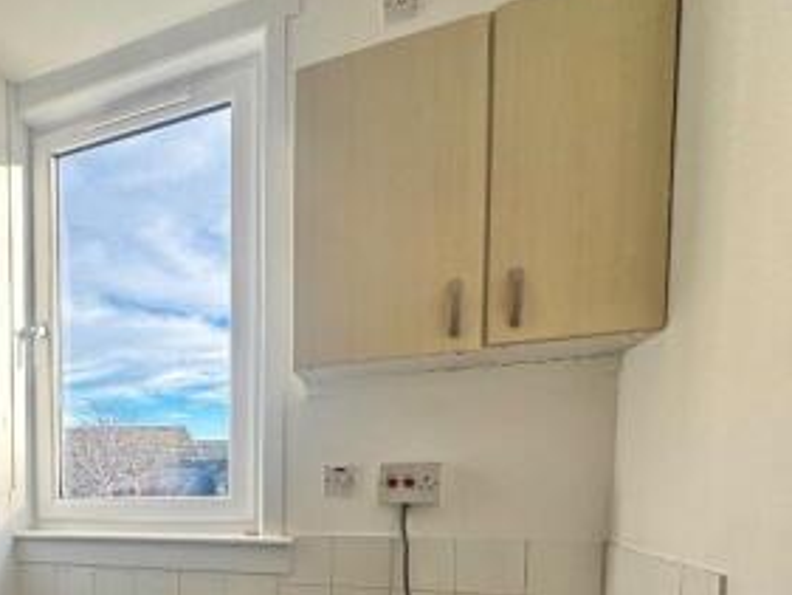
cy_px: 537
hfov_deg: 51.9
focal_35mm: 29
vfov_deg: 43.9
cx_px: 38
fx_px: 664
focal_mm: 2.22
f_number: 2.2
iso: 40
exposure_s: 1/181
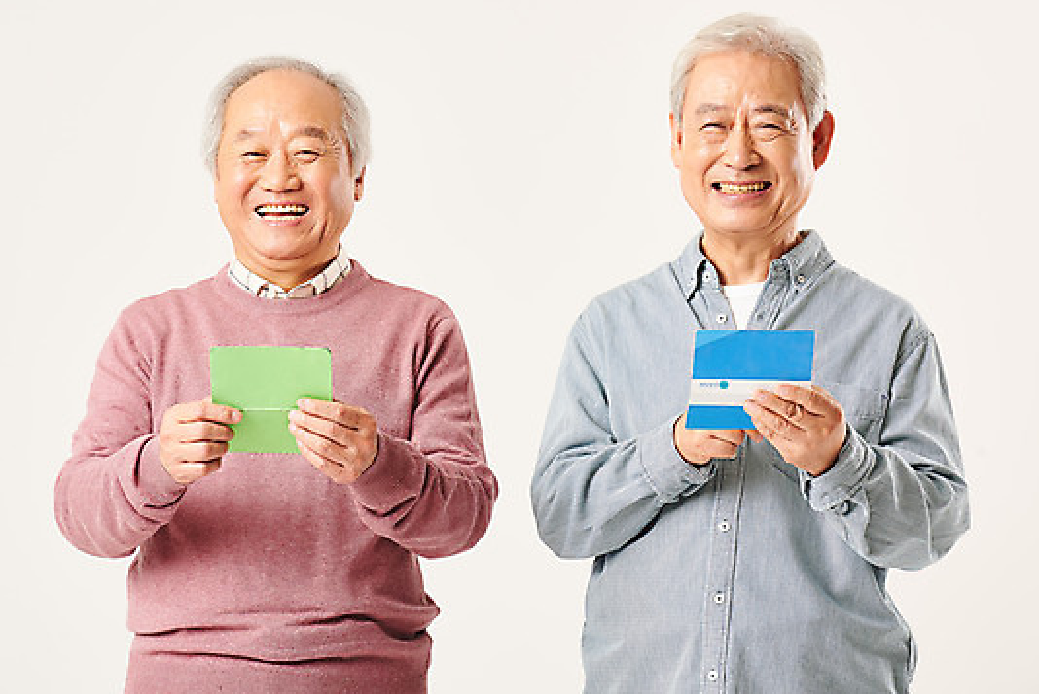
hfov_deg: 13.1
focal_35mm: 157
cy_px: 321
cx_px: 536
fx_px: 4535
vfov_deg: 8.8
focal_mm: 140
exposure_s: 1/125
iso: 100
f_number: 8
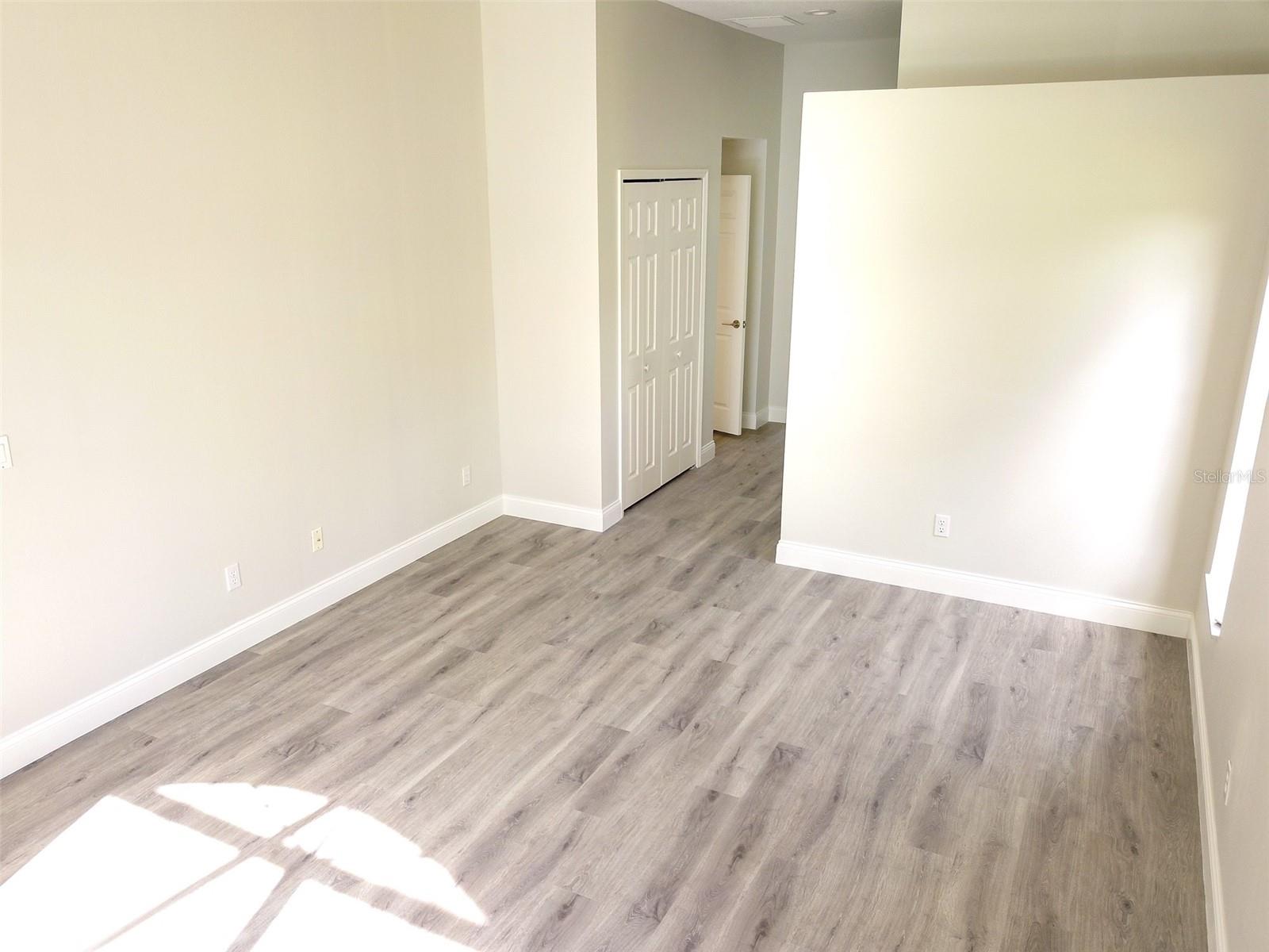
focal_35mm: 26
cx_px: 634
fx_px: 953
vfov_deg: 53.1
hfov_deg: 67.3
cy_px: 476
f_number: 2.2
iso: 100
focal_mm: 4.73
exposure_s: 1/40
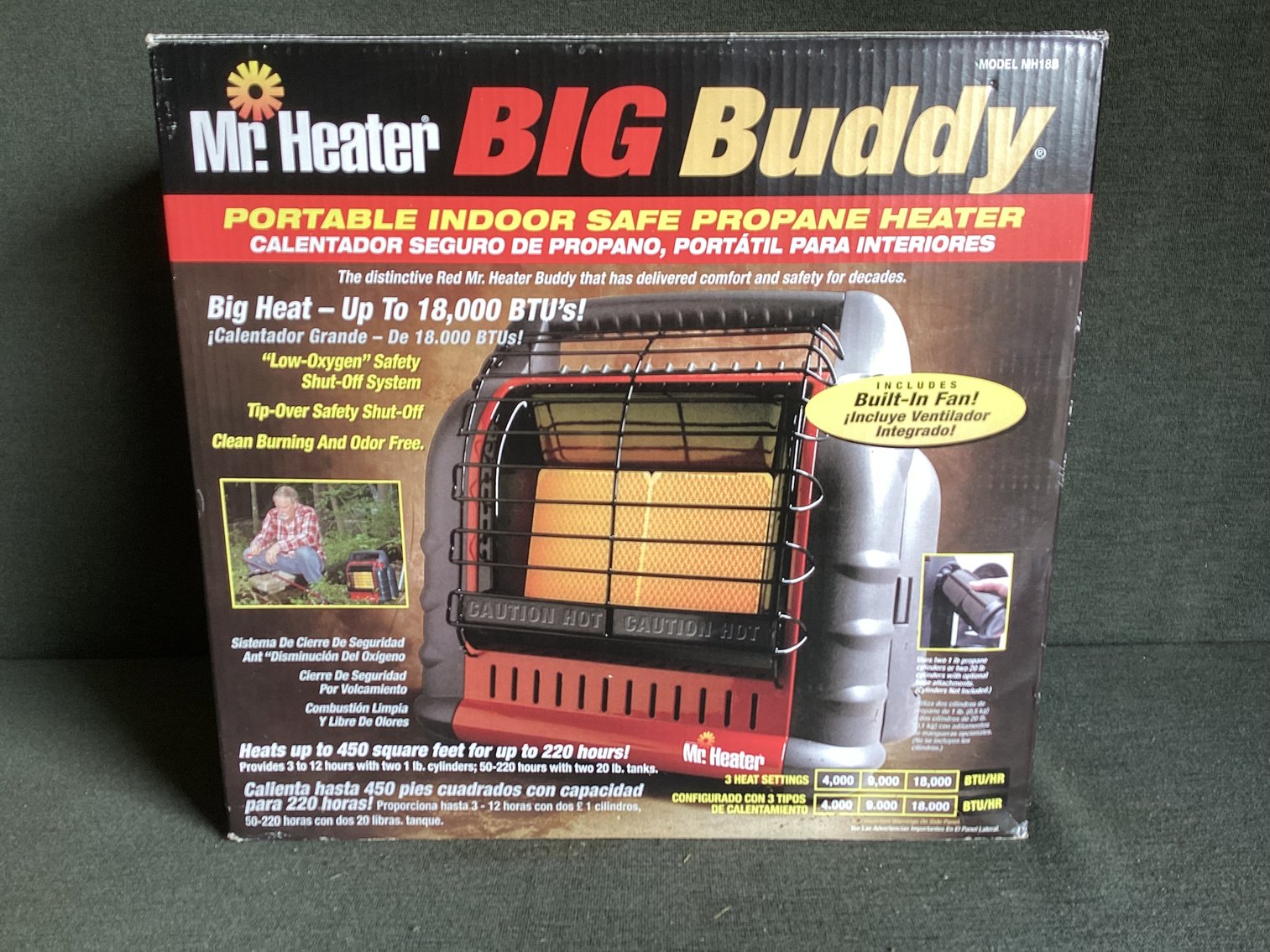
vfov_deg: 45.4
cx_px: 635
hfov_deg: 58.3
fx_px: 1137
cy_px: 476
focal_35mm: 31
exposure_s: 1/50
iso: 64
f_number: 2.4
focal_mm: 3.3
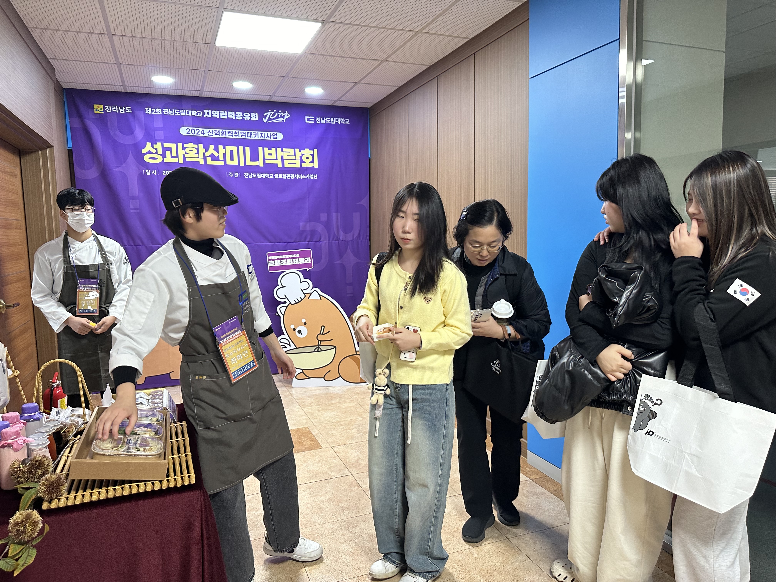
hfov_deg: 71.6
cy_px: 291
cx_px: 388
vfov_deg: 56.8
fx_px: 538
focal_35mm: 24
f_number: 1.78
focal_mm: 6.86
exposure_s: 1/60
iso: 250
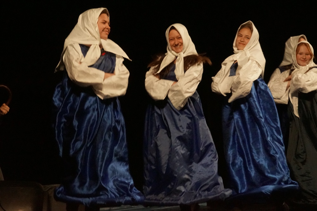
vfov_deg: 10.2
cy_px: 106
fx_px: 1189
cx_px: 158
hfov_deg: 15.2
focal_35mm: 135
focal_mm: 90
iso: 6400
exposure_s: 1/100
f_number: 9
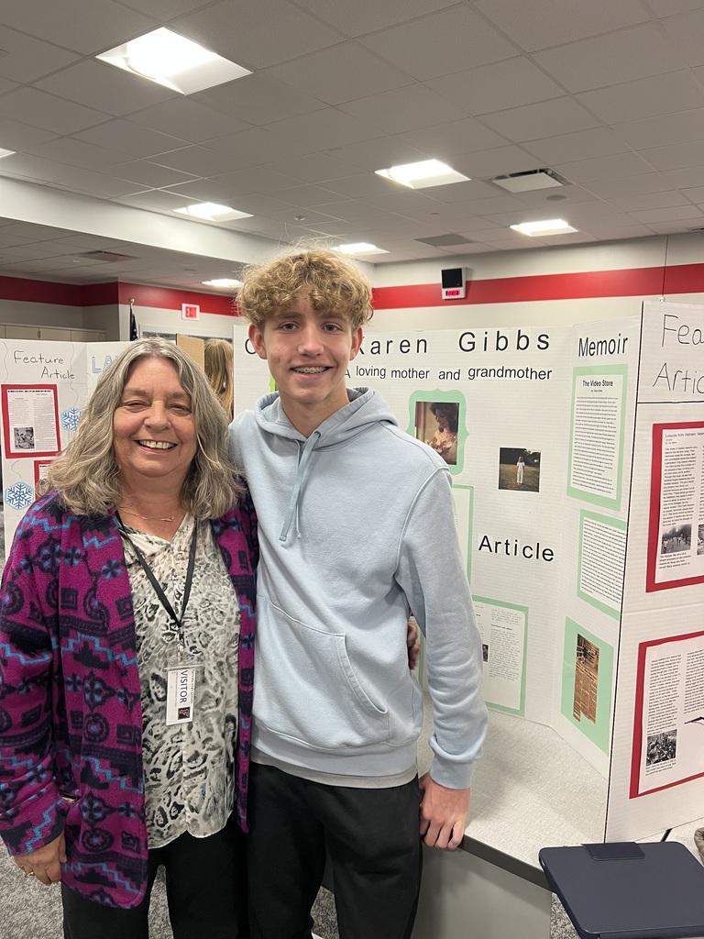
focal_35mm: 26
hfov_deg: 53.1
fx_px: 705
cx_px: 352
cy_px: 470
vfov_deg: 67.3
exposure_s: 1/62
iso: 125
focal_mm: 5.7
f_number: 1.5
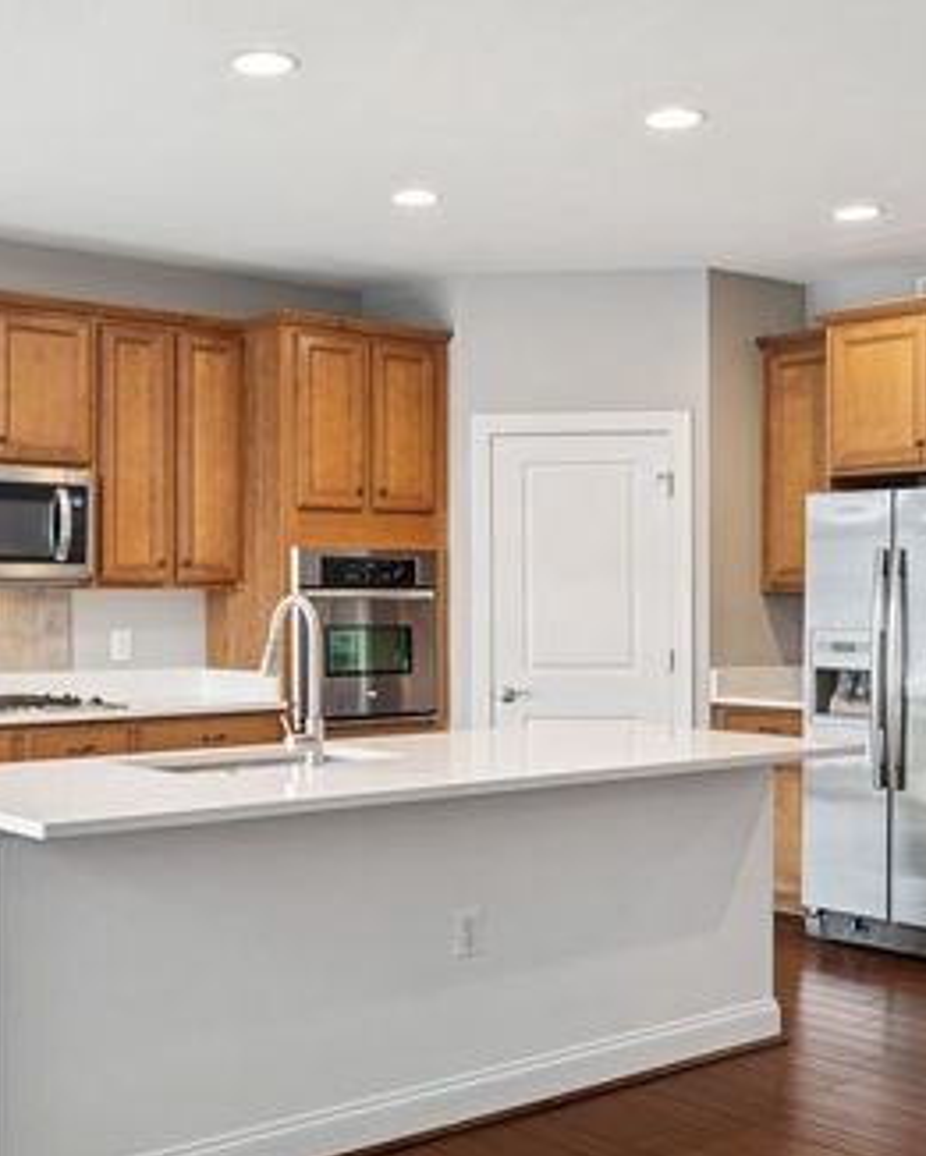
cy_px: 587
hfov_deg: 32.7
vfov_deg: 40.3
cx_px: 426
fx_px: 1575
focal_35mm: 46
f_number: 8
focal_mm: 32
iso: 200
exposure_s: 1/1.67
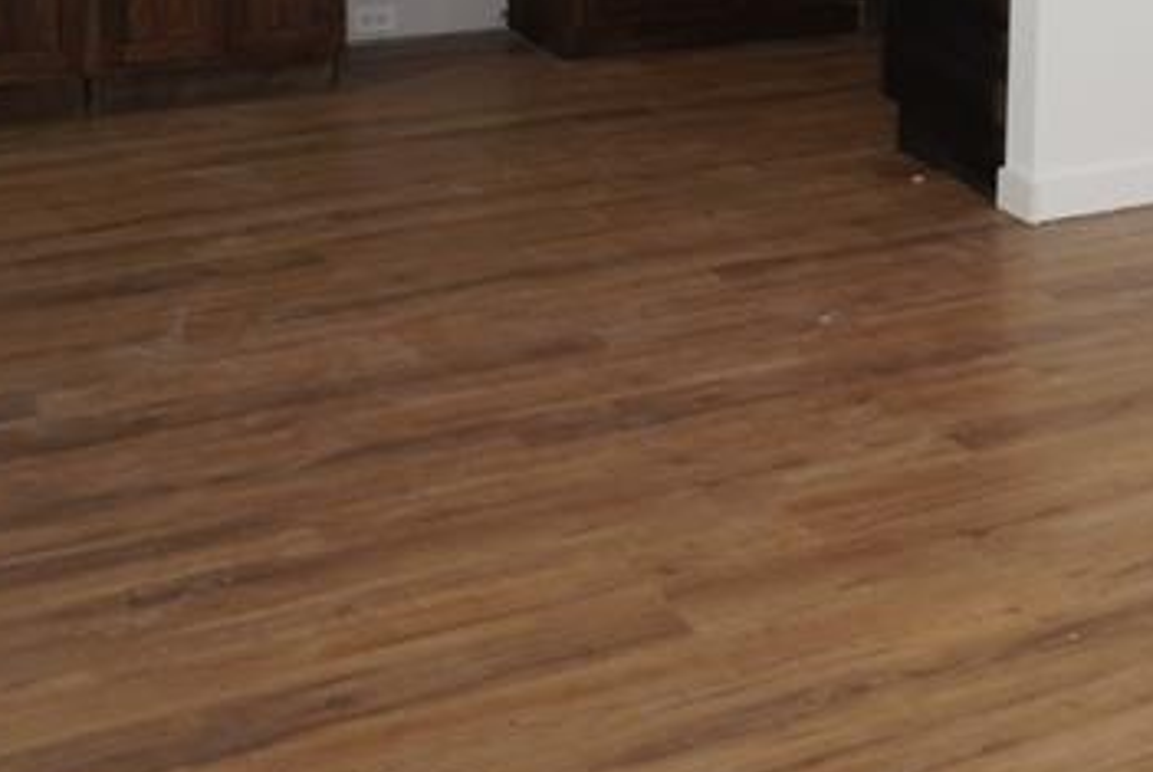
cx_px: 1166
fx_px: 2245
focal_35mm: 70
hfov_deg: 27.1
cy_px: -269
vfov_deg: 18.0
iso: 250
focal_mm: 16
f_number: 3.5
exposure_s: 1/60
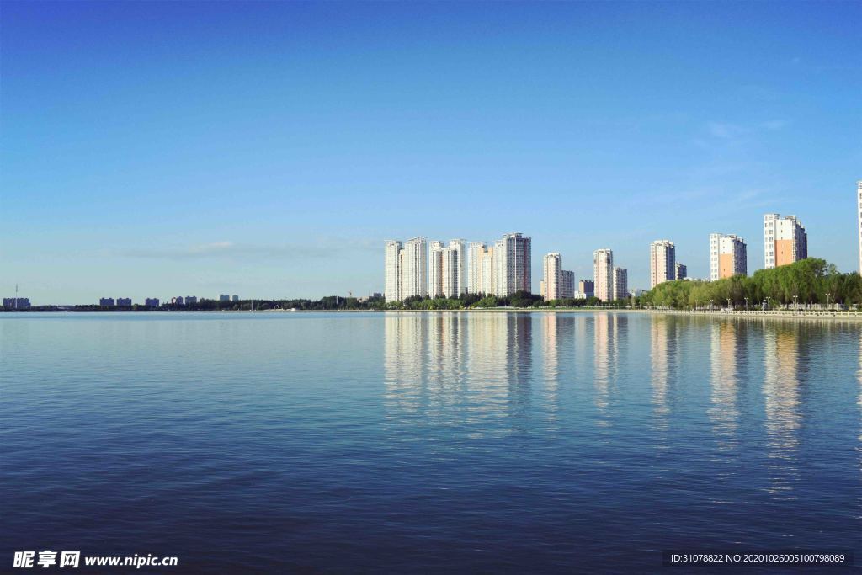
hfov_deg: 61.9
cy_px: 288
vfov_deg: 43.6
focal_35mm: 30
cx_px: 431
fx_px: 718
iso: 400
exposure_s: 1/500
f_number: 11
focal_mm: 20
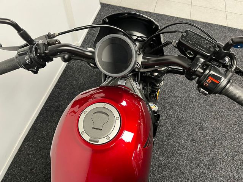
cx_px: 122
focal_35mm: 26
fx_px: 183
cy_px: 91
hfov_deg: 67.3
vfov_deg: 53.1
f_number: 1.6
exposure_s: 1/50
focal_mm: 5.1
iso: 320
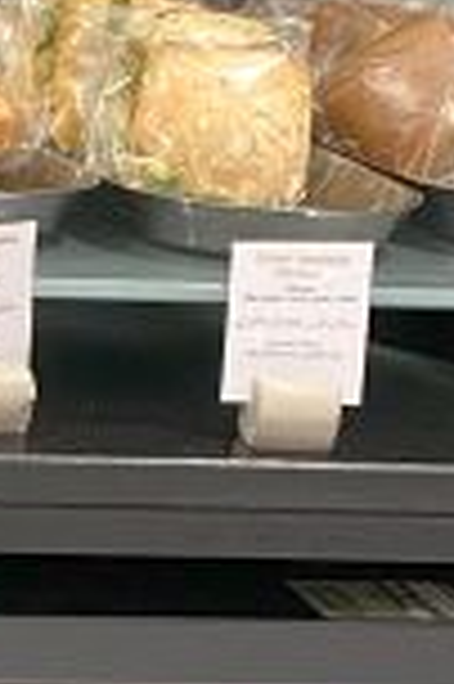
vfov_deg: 15.0
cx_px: -688
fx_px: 2427
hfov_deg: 9.4
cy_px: 976
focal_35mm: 128
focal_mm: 4.25
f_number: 1.8
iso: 160
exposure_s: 1/50
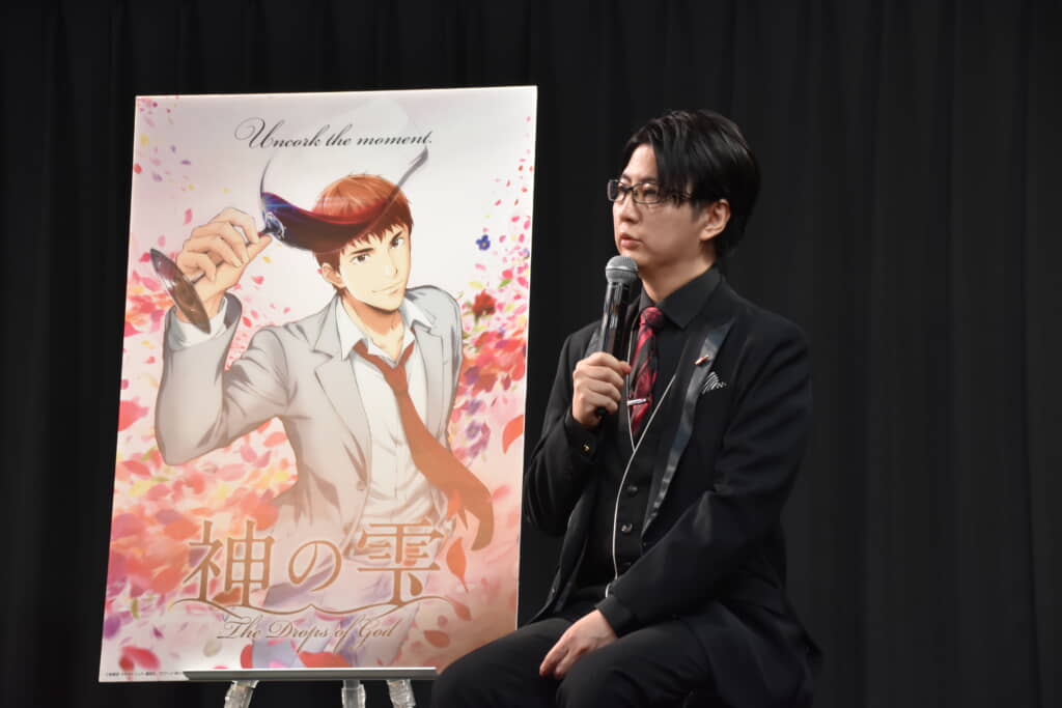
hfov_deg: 17.1
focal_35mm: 120
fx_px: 3540
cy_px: 354
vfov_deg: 11.4
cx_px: 531
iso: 800
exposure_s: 1/125
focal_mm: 80
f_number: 5.6
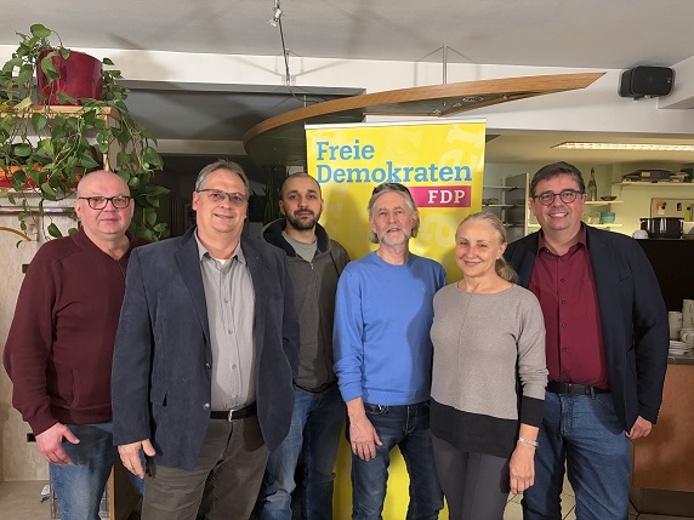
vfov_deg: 53.1
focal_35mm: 26
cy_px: 260
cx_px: 347
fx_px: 521
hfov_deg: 67.3
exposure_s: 1/50
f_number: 1.6
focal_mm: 5.96
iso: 400
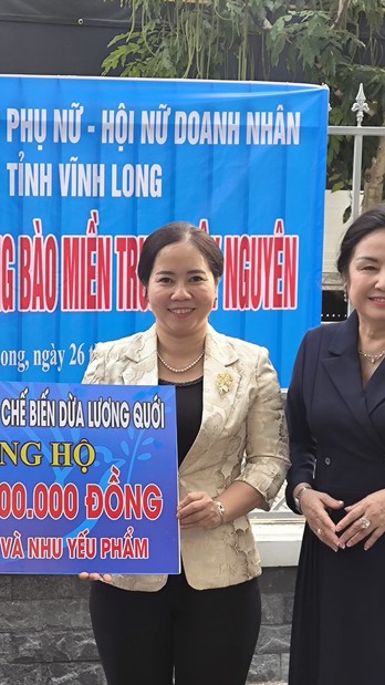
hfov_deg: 13.7
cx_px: 103
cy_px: 364
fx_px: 1598
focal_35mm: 88
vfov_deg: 24.2
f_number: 1.9
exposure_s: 1/100
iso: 80
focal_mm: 7.1
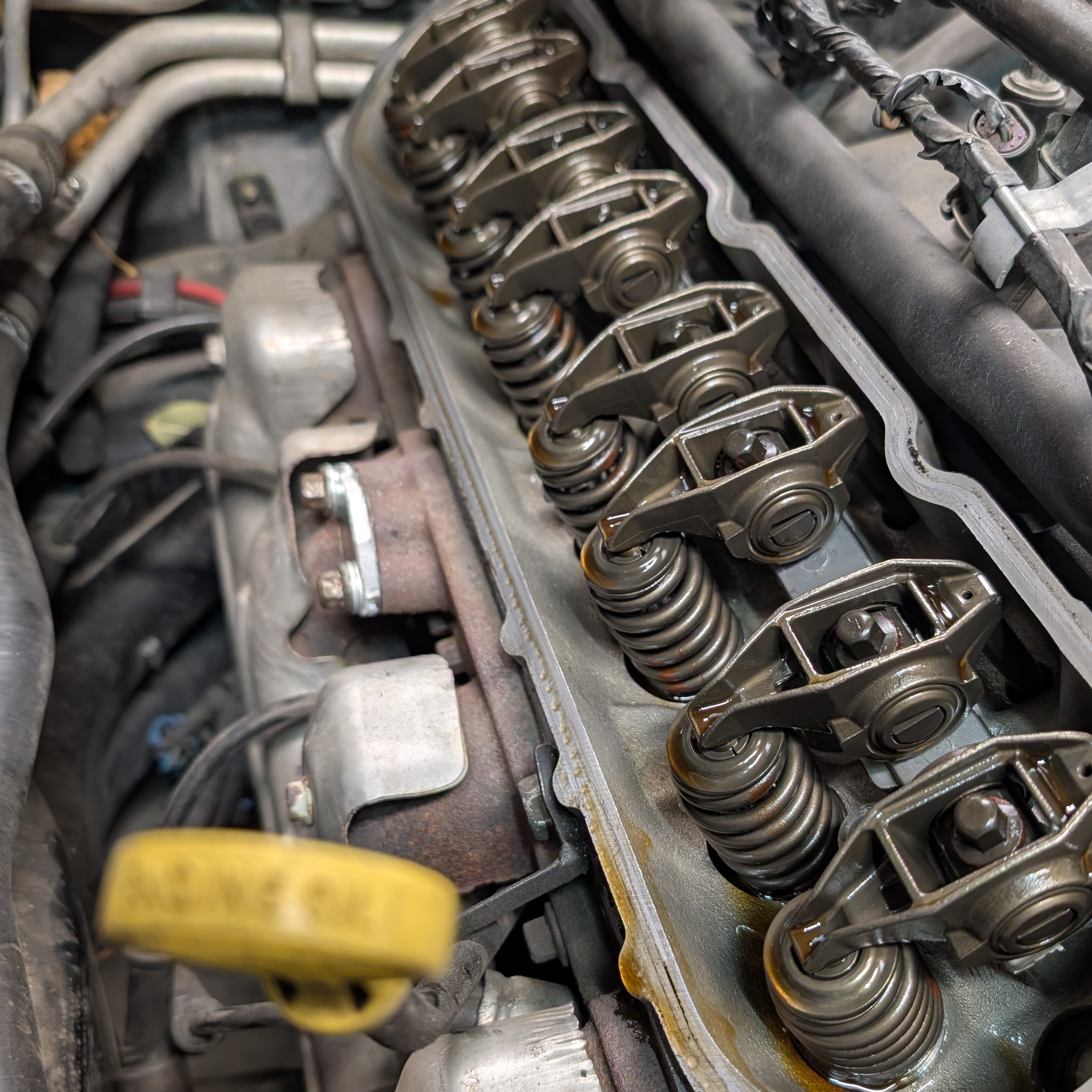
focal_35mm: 33
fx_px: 1178
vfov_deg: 49.6
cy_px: 609
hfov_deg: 49.5
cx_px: 633
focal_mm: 6.9
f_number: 1.68
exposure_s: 1/60
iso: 208
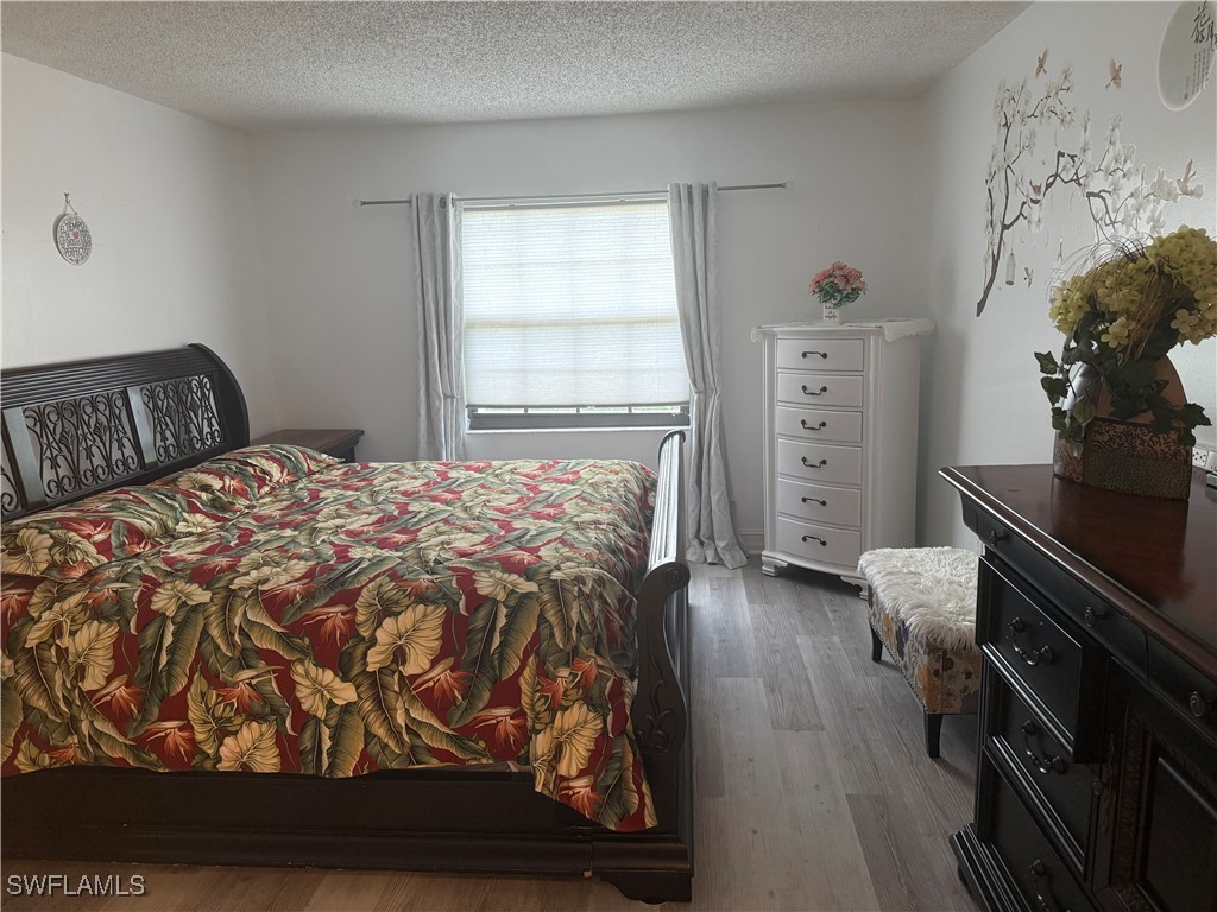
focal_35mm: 24
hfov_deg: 71.6
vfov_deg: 56.8
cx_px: 608
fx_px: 844
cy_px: 456
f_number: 1.78
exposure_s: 1/120
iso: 320
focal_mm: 6.76
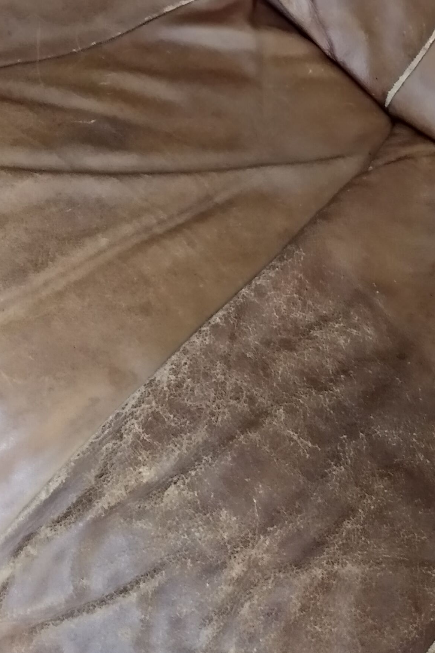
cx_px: 290
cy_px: 59
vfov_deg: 30.9
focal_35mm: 62
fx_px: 1124
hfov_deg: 21.8
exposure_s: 1/17
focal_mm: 3.83
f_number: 2.2
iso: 1250
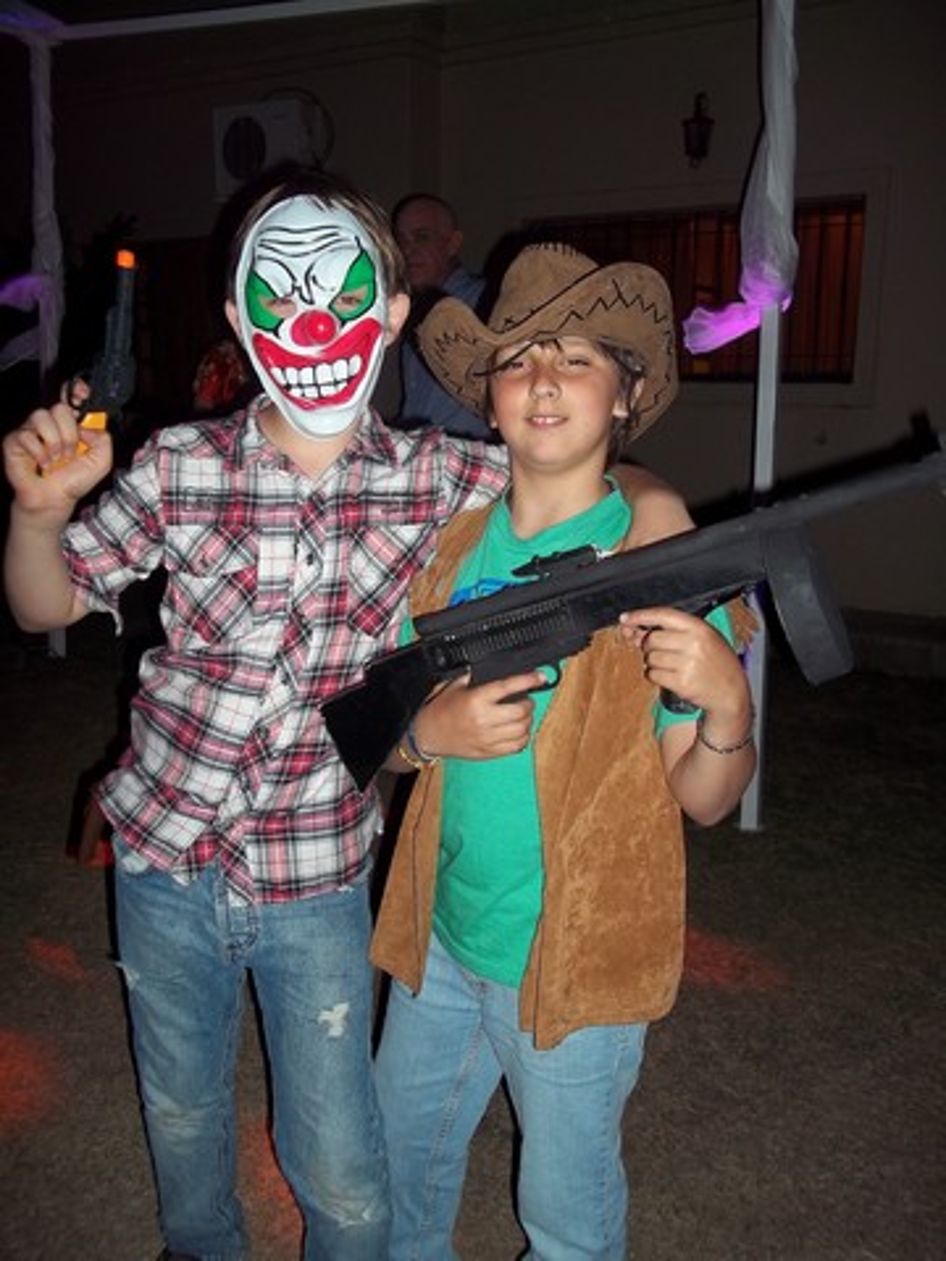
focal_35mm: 32
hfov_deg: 44.2
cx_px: 473
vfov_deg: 56.8
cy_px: 630
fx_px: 1166
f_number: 2.9
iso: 80
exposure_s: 1/30
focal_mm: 5.7
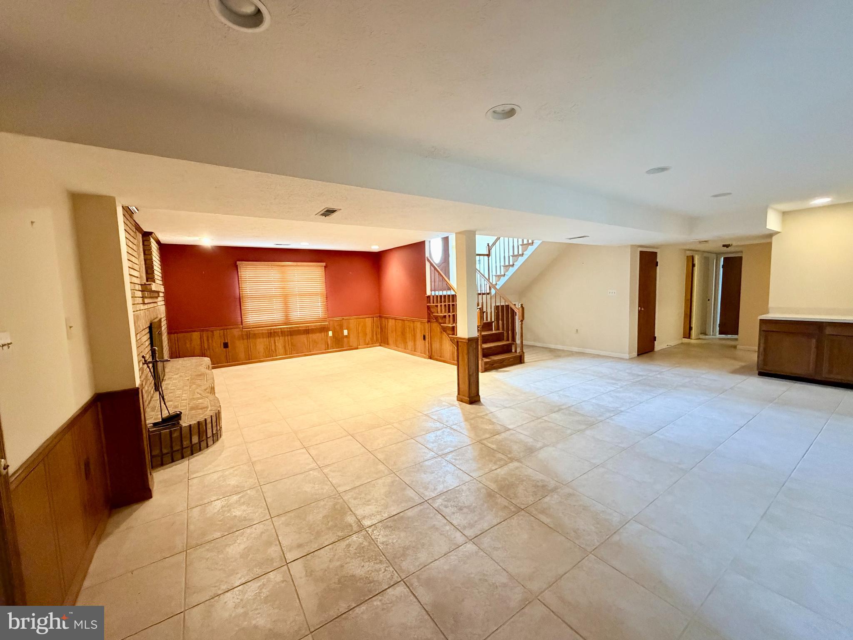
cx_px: 426
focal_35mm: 14
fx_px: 345
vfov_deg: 85.7
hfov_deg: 102.1
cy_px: 320
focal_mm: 2.22
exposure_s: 1/60
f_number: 2.2
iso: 800
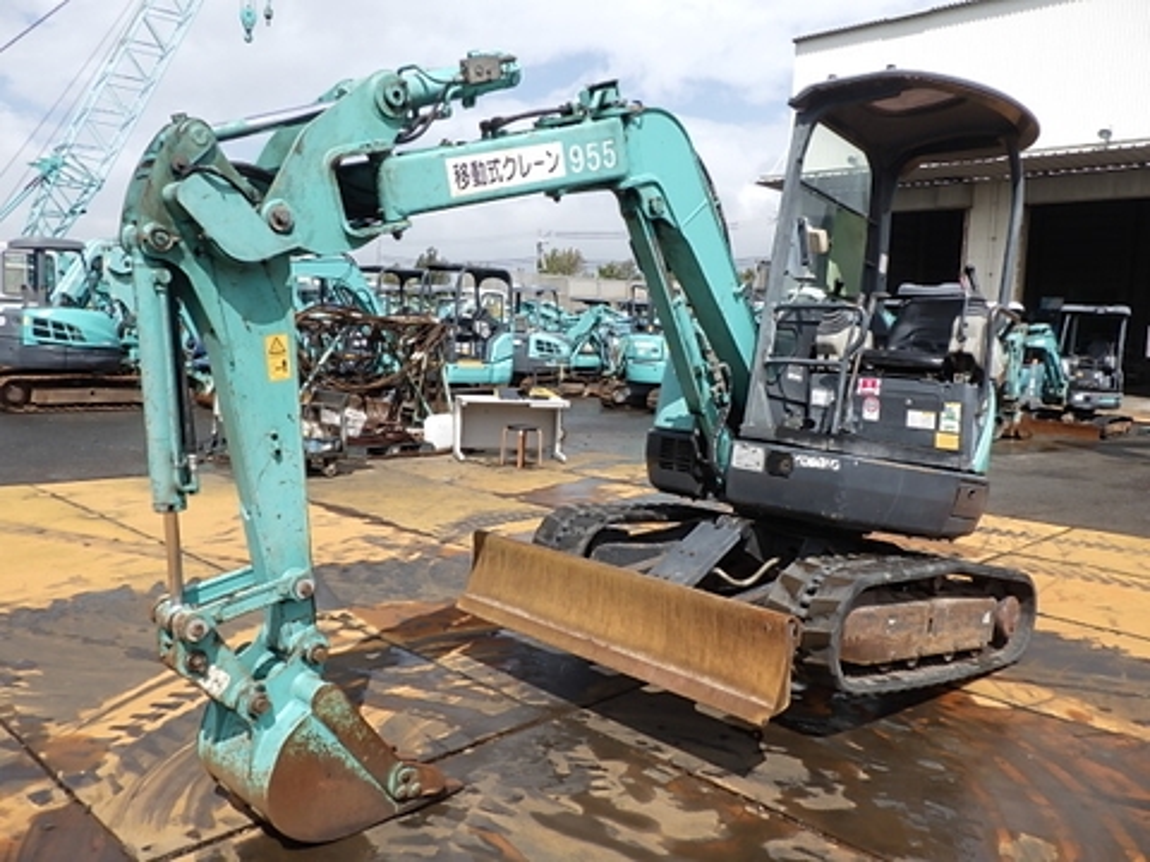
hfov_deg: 63.4
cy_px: 431
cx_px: 575
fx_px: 930
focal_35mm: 28
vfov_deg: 49.7
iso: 125
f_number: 4.2
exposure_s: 1/1000
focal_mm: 5
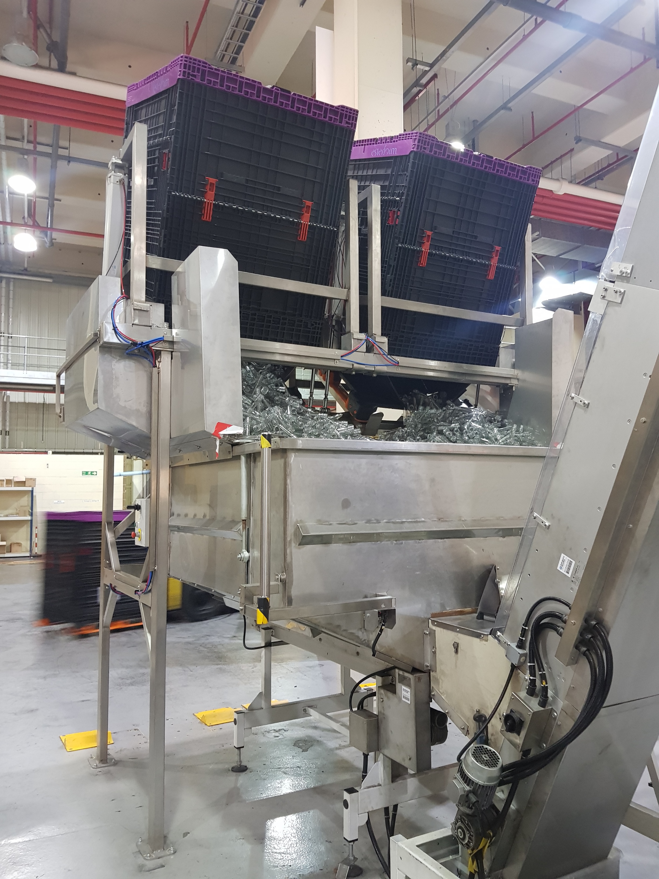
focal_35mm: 26
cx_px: 330
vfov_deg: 67.3
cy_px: 440
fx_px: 660
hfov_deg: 53.1
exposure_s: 1/14
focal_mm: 4.3
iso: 250
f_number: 1.7
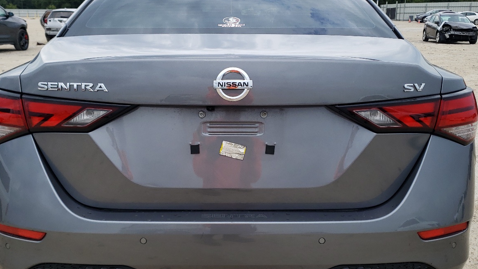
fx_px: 494
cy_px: 165
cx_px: 234
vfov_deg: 30.3
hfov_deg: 51.6
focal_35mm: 39
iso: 50
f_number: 1.5
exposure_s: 1/1250
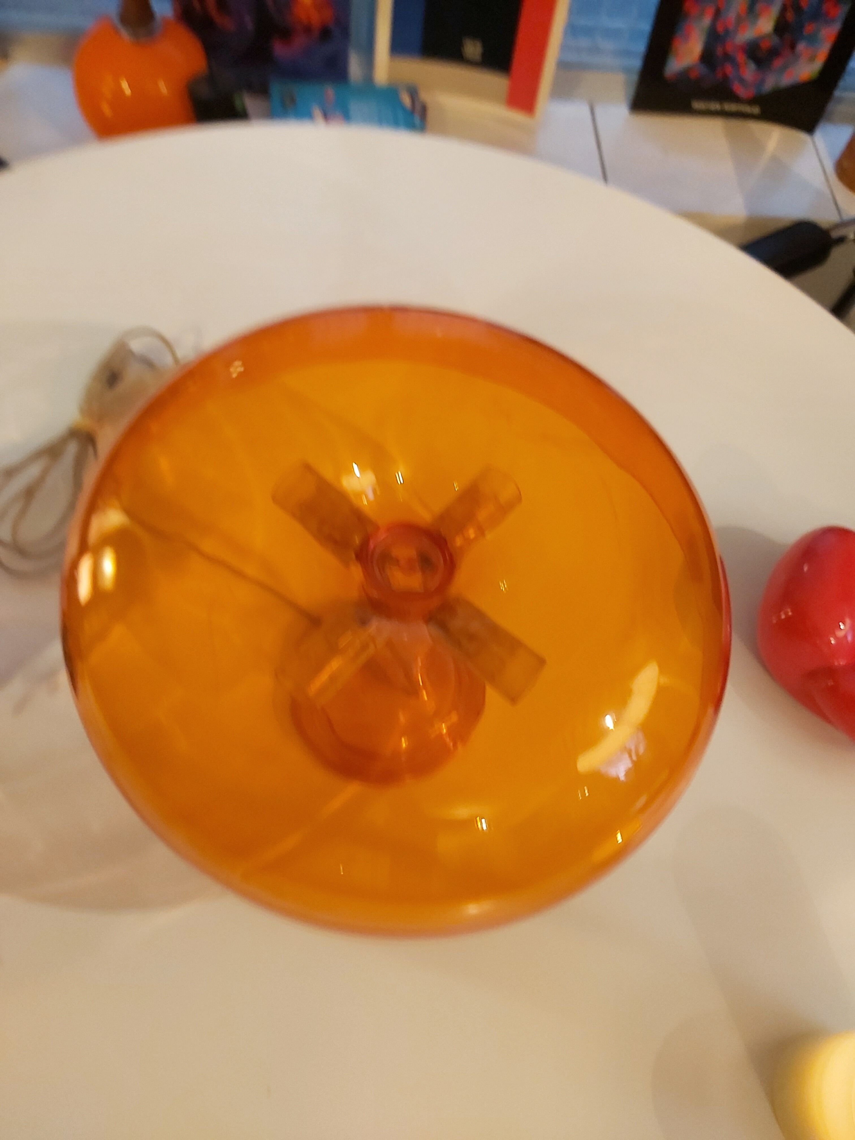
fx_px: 856
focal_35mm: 26
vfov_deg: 67.3
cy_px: 570
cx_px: 428
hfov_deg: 53.1
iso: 250
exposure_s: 1/50
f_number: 1.7
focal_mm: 3.92
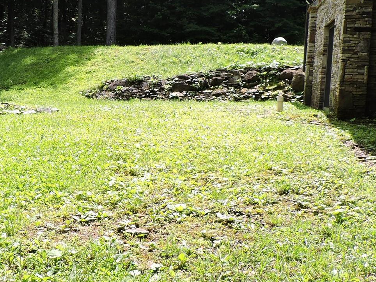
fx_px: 554
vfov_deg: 28.5
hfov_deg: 36.7
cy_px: 115
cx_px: 100
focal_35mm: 51
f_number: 3
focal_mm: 4.3
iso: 100
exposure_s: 1/500
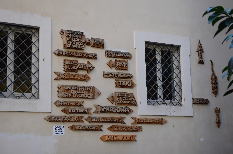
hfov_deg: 32.0
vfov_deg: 21.5
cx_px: 116
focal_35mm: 63
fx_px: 407
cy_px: 77
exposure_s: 1/40
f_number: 5.3
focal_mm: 42
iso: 100
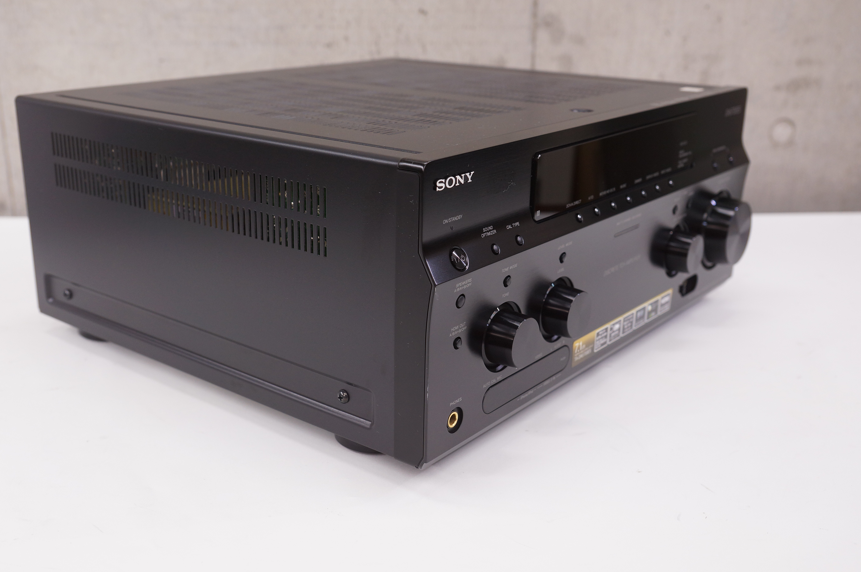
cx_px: 406
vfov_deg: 33.3
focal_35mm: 40
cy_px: 272
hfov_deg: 48.5
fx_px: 956
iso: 200
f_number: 4
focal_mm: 24
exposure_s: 1/60
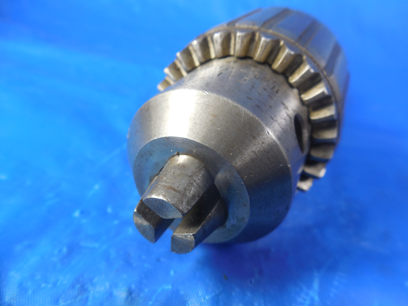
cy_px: 153
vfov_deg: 54.9
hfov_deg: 69.4
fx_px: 295
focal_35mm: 25
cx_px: 204
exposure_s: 1/30
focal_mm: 4.5
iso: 200
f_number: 3.3
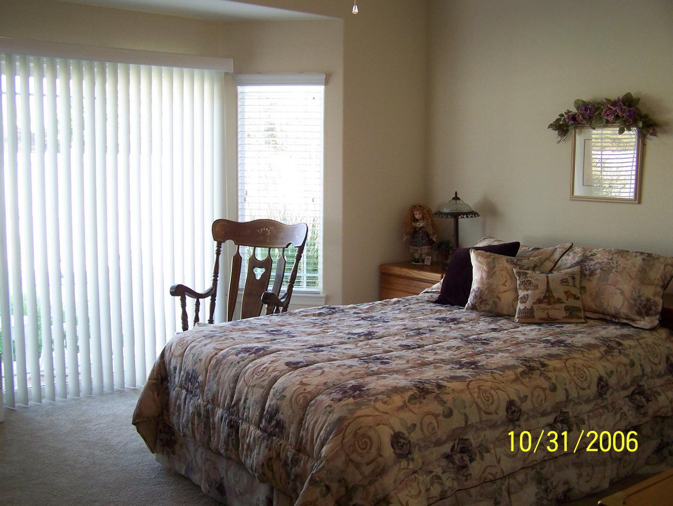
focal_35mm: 38
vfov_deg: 37.8
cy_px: 253
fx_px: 739
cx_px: 336
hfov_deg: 48.9
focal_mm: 6.3
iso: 100
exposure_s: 1/30
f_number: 2.8
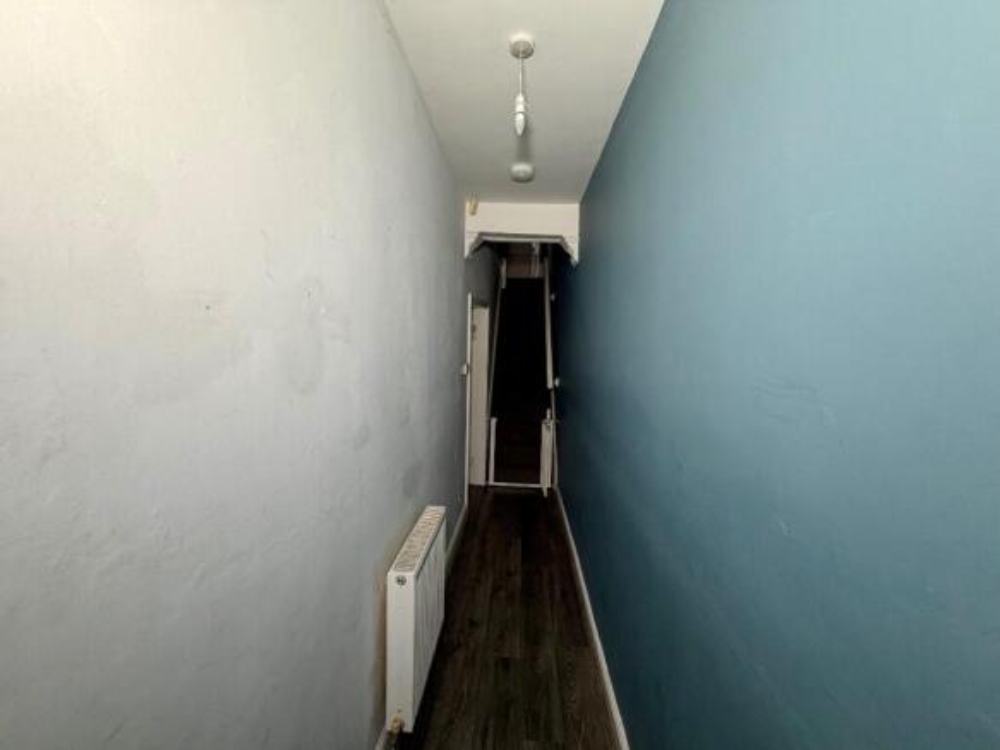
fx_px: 404
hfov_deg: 102.1
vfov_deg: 85.7
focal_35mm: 14
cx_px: 500
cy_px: 375
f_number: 2.2
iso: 125
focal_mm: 2.22
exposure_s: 1/96
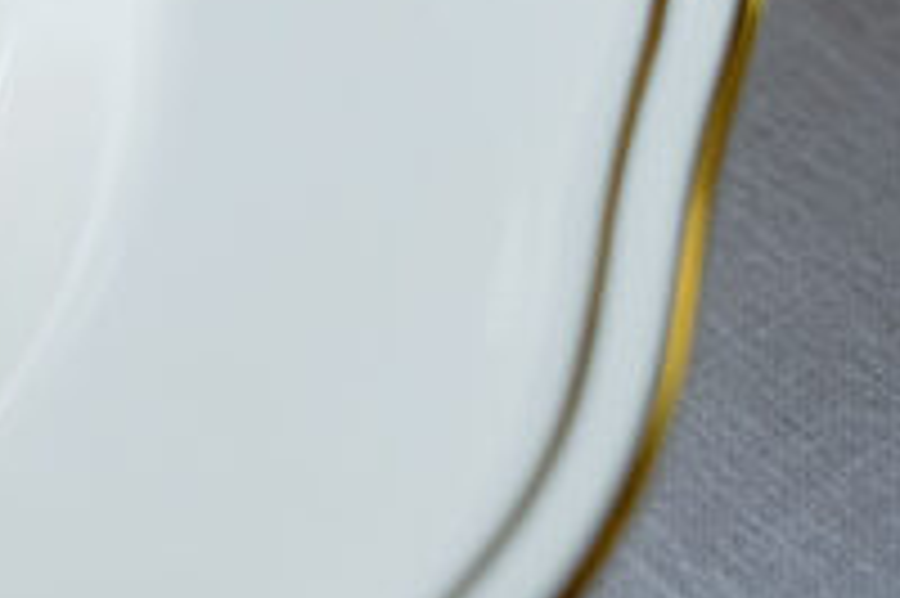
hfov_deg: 7.5
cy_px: -295
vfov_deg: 5.3
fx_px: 6395
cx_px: -1278
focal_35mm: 256
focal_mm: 50
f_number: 2.8
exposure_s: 1/125
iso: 640
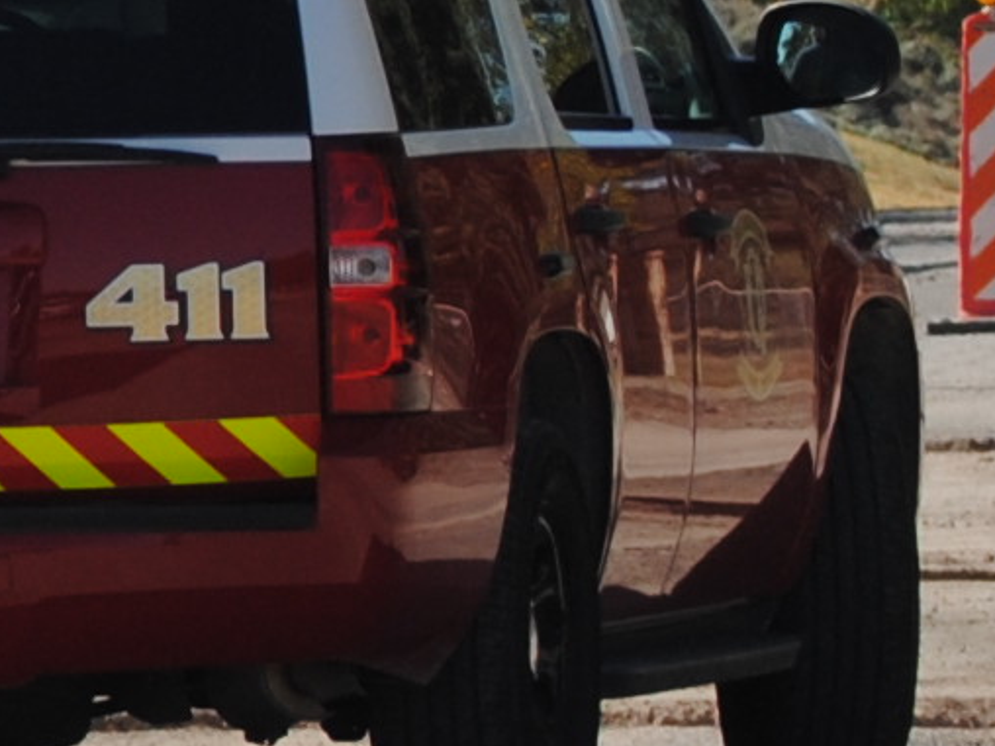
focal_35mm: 771
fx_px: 22162
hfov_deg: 2.5
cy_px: -110
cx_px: -2437
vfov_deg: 1.9
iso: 125
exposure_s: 1/500
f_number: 5.6
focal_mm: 70
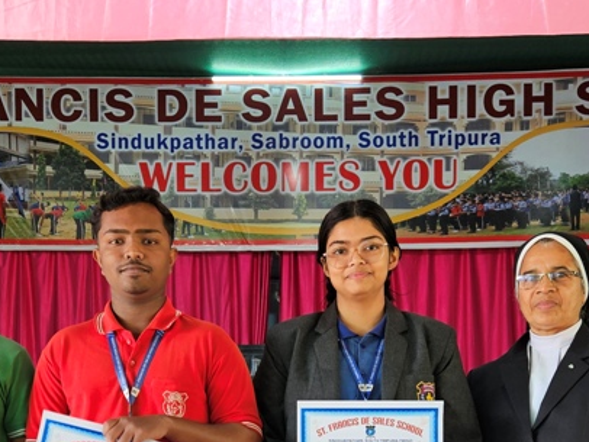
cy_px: 516
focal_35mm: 58
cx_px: 294
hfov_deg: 33.2
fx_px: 987
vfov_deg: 23.3
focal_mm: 5.4
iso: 50
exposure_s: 1/100
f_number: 1.8
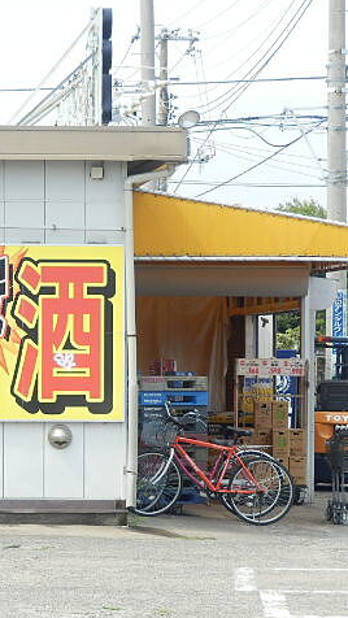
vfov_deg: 8.9
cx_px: 30
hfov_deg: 5.0
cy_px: 309
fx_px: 3983
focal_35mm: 243
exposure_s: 1/160
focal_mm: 29.4
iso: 80
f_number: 5.9
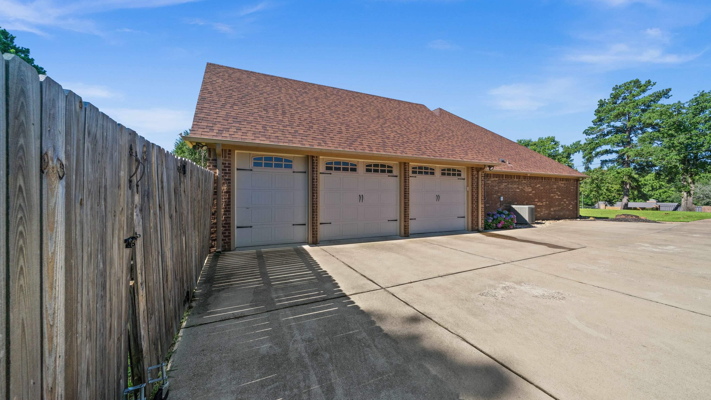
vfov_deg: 78.2
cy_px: 221
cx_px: 358
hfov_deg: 110.8
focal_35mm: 13
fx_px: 245
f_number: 9
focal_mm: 12
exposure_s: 1/500
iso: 500
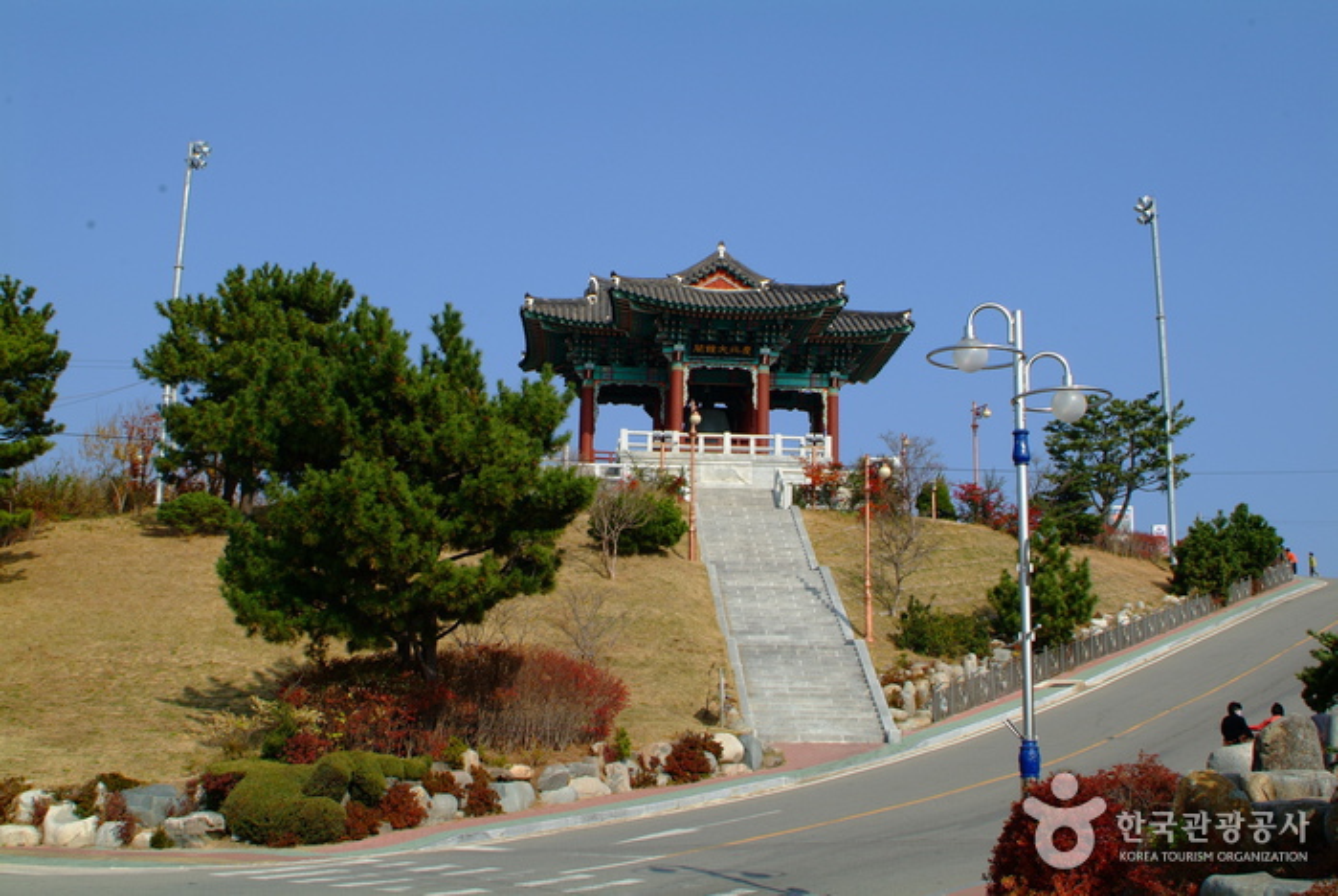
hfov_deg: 46.3
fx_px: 1563
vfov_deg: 32.0
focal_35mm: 42
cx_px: 669
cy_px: 448
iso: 100
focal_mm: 28
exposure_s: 1/250
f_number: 8
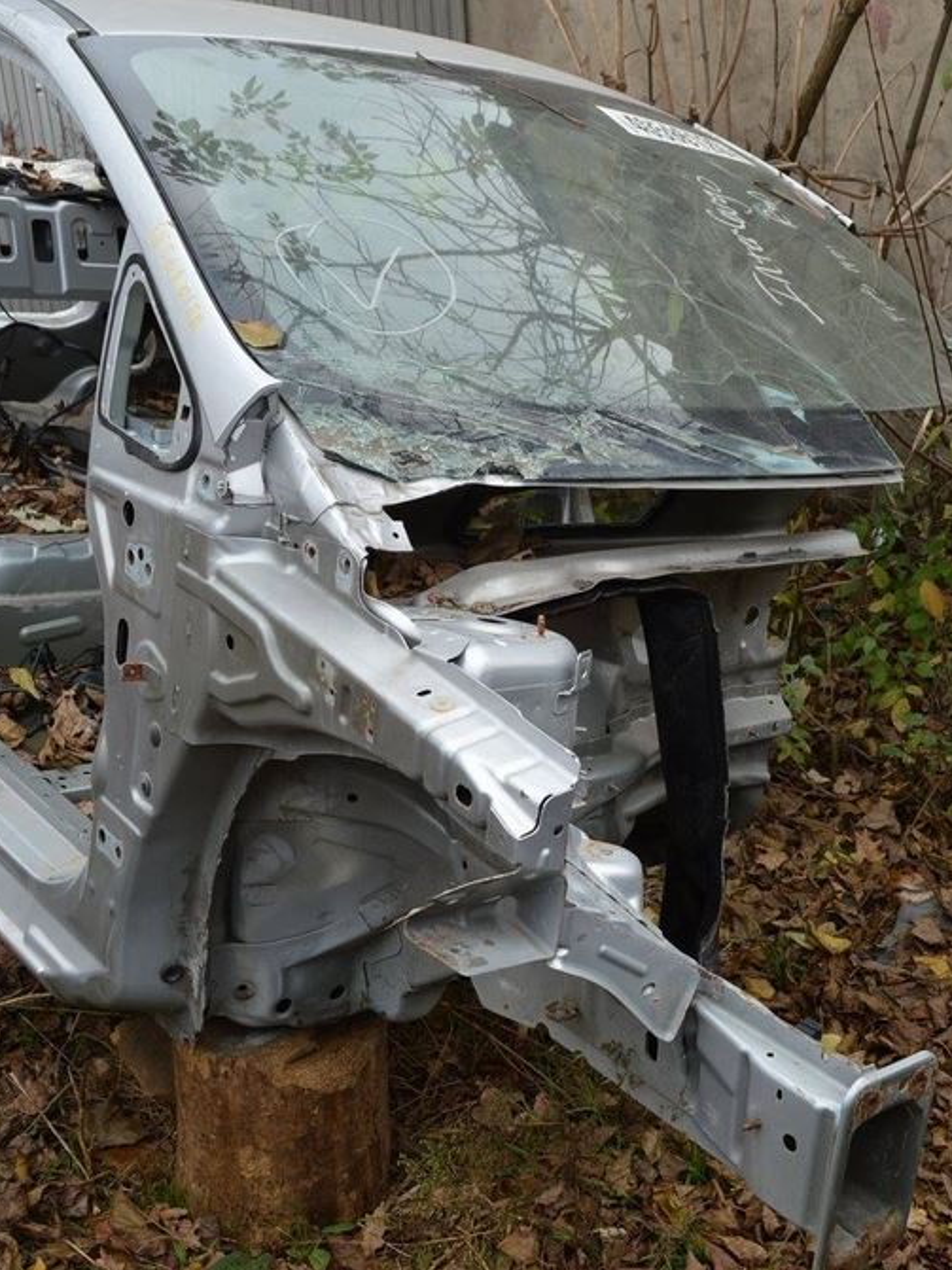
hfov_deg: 32.6
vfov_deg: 43.0
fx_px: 1614
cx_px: 625
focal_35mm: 44
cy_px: 643
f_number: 5.6
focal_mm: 20
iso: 140
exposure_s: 1/125
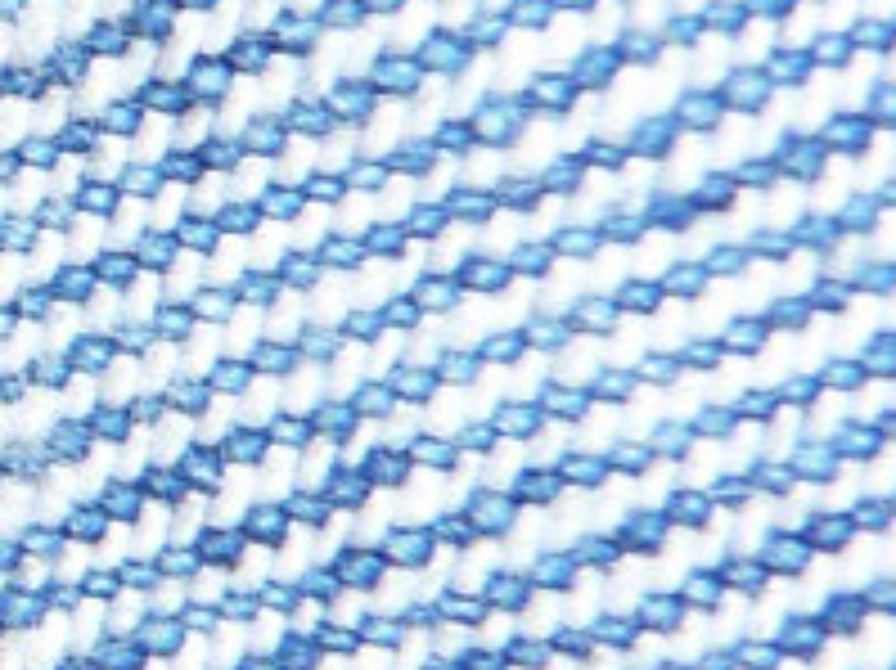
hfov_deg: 8.5
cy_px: 22
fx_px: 4863
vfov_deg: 7.9
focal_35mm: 188
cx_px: -1916
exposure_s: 1/30
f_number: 3.3
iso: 100
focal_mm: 4.7
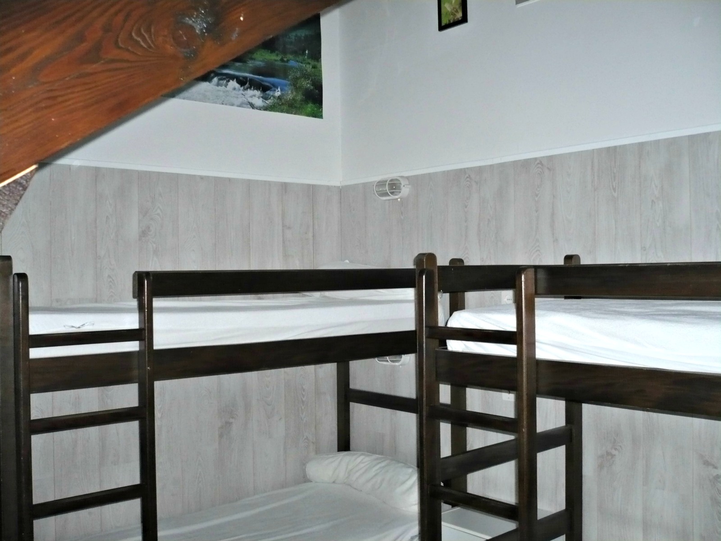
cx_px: 360
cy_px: 270
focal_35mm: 35
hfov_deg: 52.6
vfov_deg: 40.7
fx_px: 729
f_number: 2.8
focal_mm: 5.8
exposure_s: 1/30
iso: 250
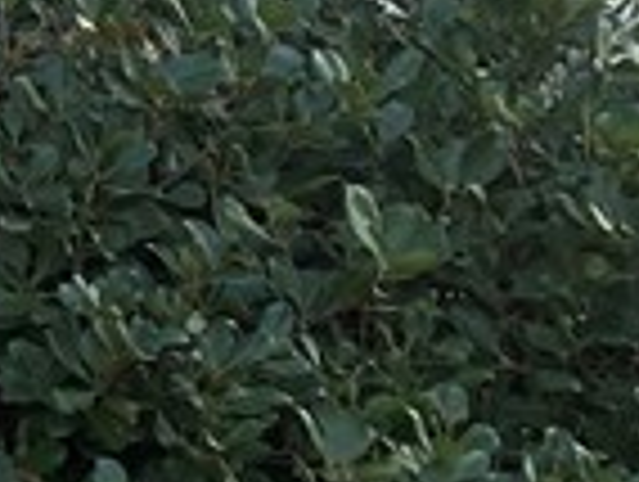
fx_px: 3458
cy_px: -194
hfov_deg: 8.0
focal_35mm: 187
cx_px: -1652
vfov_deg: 7.8
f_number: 1.8
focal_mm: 4.25
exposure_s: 1/184
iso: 25
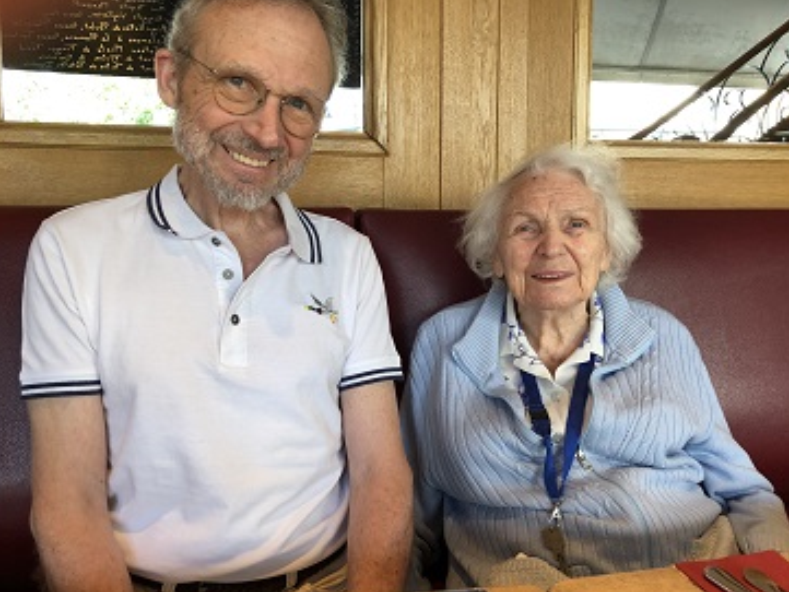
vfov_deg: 45.5
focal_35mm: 31
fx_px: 707
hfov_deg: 58.3
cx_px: 400
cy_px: 306
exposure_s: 1/33
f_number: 1.8
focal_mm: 3.99
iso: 32
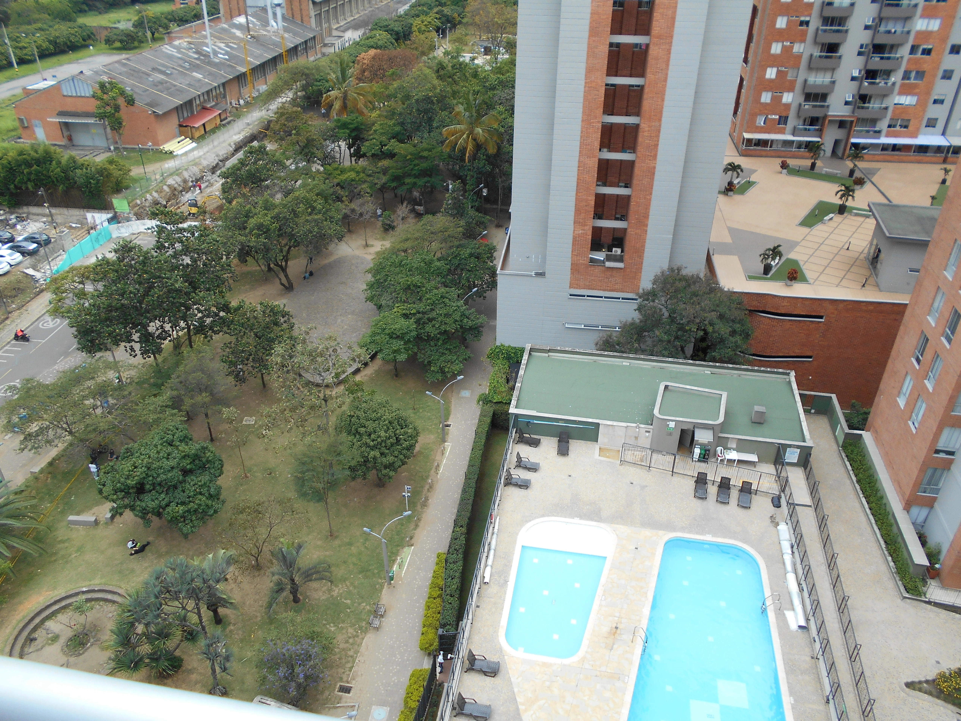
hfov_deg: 67.3
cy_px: 360
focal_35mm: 26
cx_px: 480
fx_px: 722
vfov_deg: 53.1
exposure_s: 1/320
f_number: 3.2
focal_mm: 4.6
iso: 80
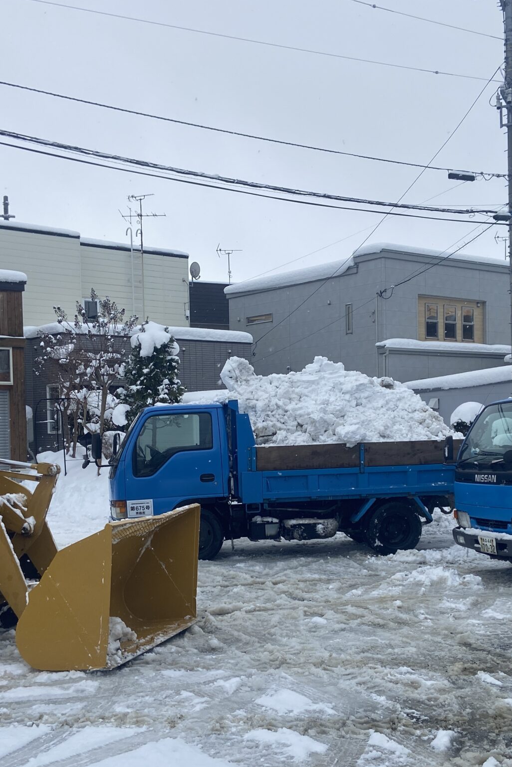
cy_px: 468
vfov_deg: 43.3
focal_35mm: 45
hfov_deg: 29.8
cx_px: 287
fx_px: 959
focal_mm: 4.25
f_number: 1.8
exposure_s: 1/271
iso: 32
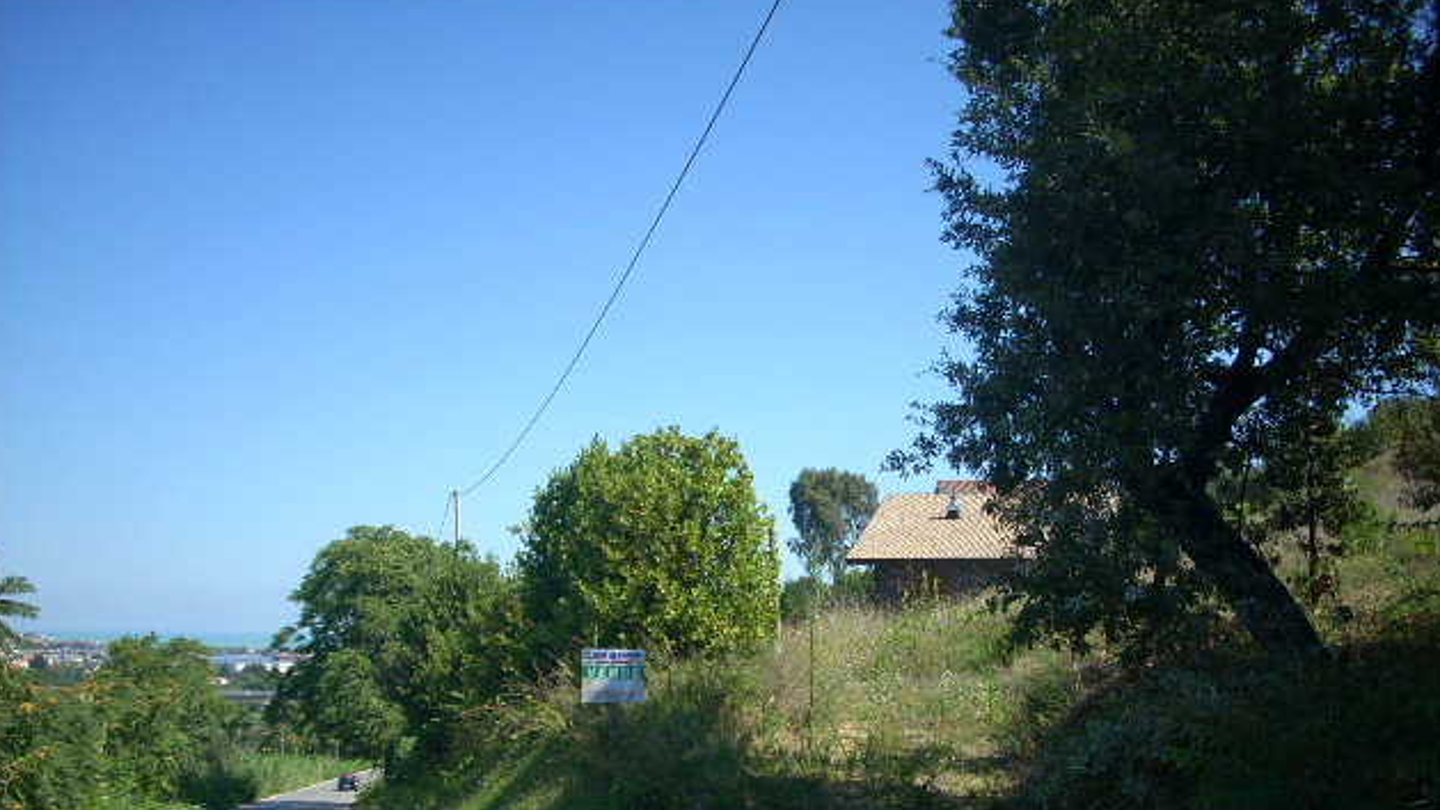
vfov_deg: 28.8
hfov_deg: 49.4
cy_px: 540
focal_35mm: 41
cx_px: 719
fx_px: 1566
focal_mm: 6.2
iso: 64
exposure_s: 1/220
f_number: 5.6
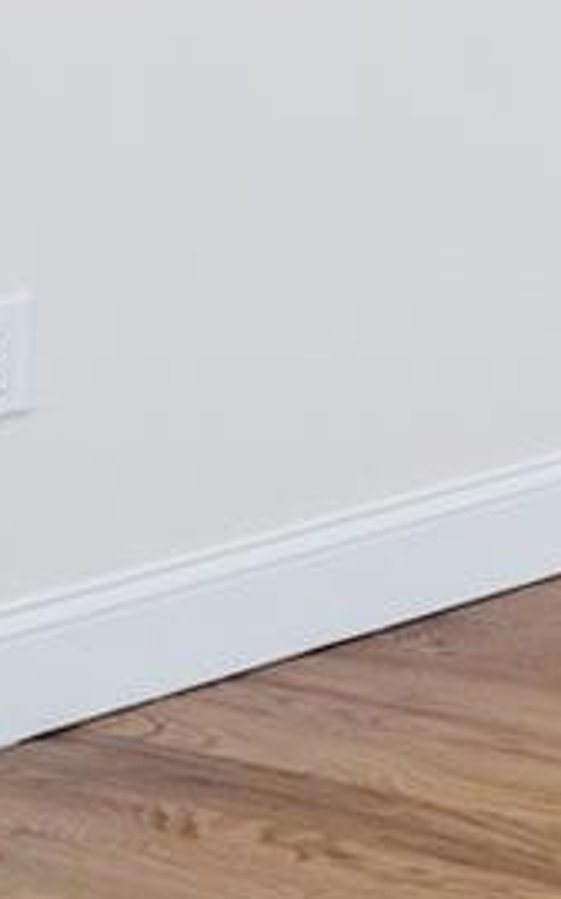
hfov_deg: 5.9
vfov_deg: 15.3
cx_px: 2975
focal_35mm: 124
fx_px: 3035
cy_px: -543
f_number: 6.3
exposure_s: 1/80
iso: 640
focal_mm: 16
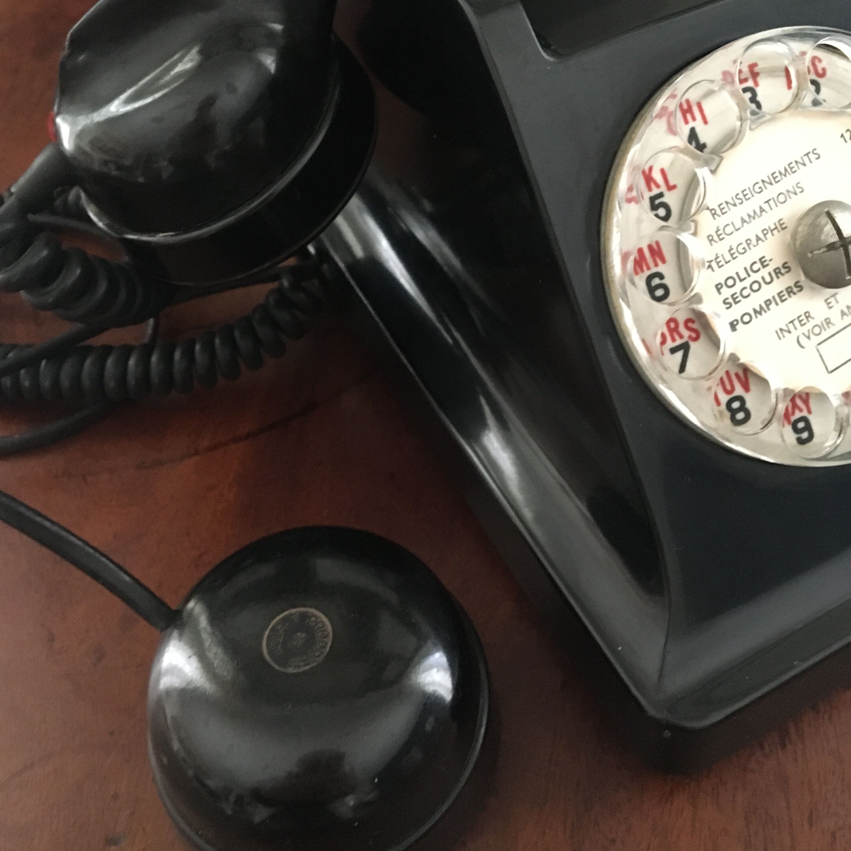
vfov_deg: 46.9
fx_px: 973
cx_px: 429
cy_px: 326
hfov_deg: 47.2
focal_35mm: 35
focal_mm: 4.15
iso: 320
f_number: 2.2
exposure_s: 1/17
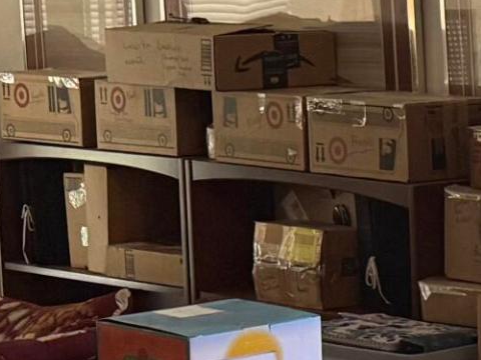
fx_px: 2001
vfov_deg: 10.3
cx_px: 1181
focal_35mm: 144
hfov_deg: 11.3
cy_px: 226
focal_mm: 6.76
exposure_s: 1/60
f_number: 1.78
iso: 250
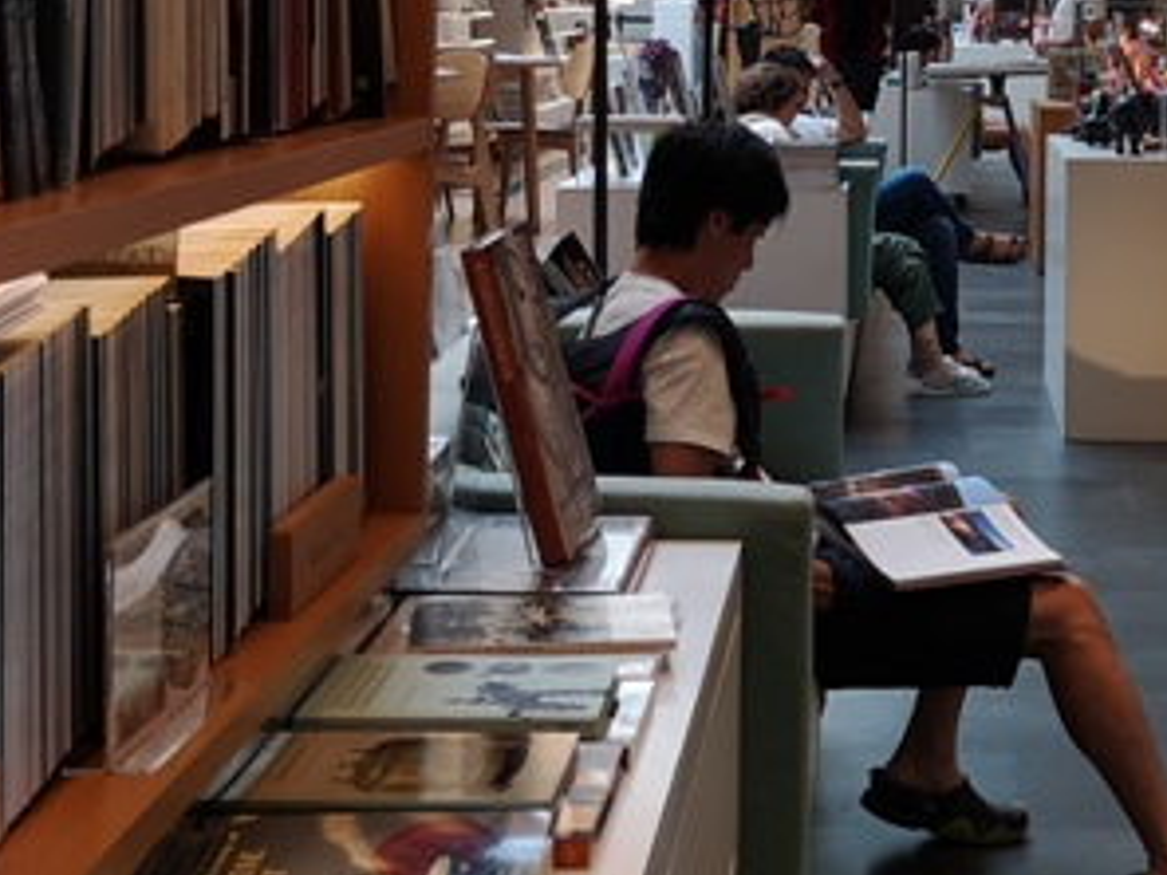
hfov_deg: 26.3
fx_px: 2461
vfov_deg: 19.7
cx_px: 891
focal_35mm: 73
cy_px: 39
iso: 50
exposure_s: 1/50
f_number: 1.8
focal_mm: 3.95
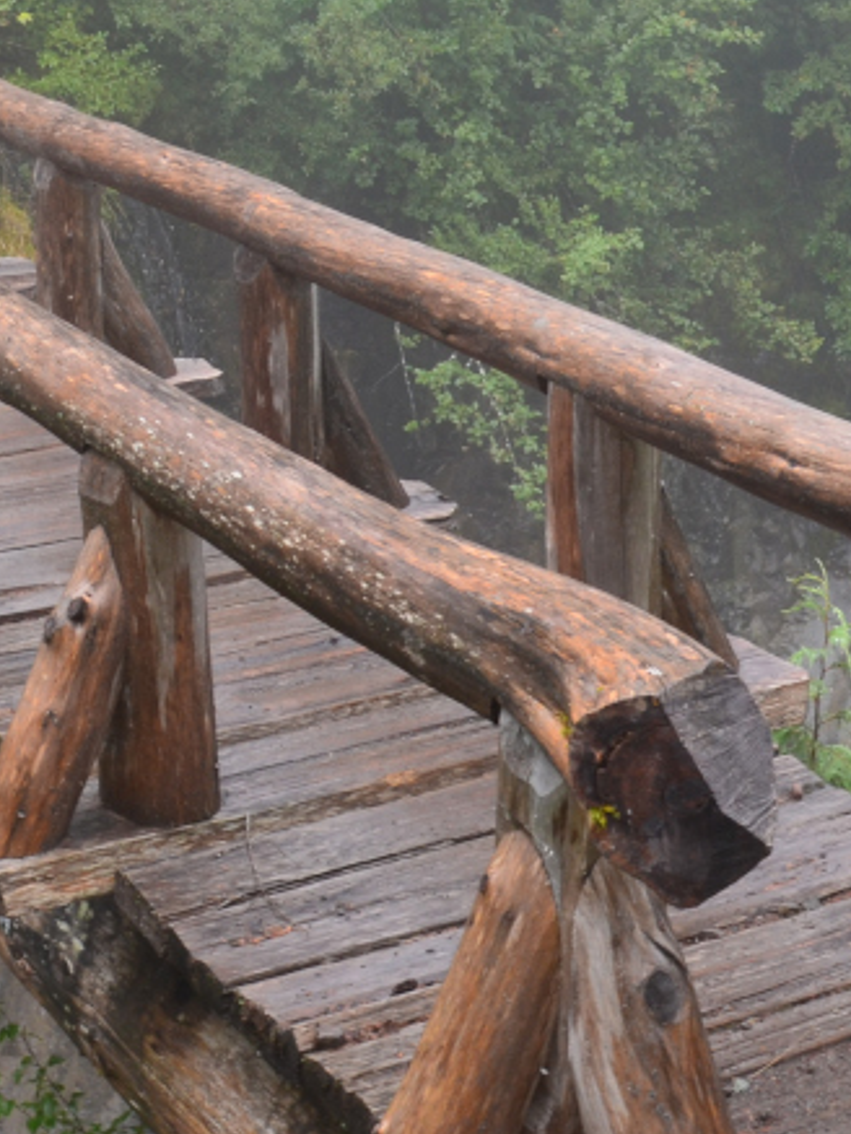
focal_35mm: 73
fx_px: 2392
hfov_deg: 19.9
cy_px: 236
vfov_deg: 26.2
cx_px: 135
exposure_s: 1/15
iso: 400
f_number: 8
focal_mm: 18
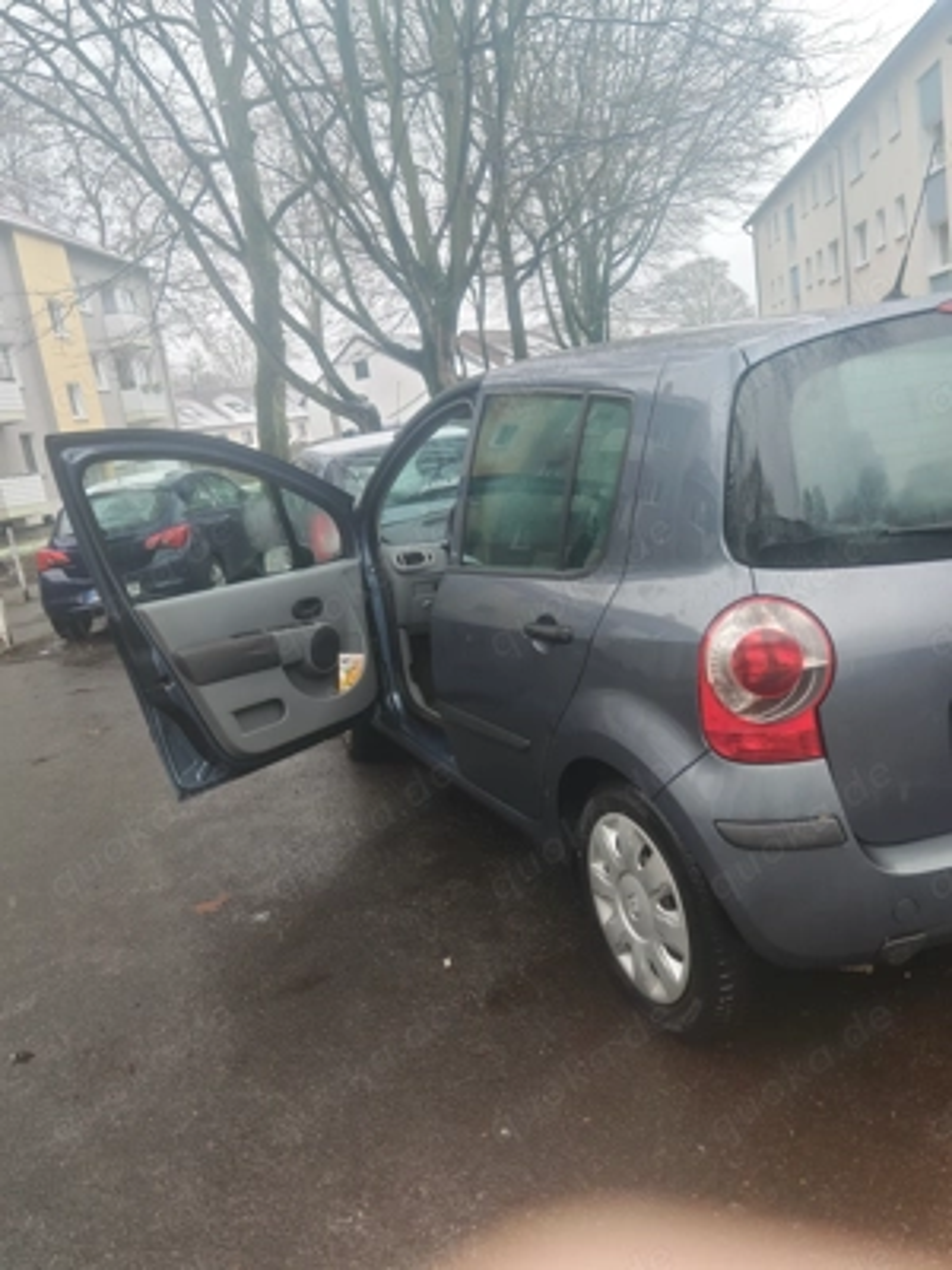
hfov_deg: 51.4
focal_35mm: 27
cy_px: 635
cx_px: 476
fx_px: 990
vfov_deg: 65.3
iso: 50
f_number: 1.9
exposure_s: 1/140
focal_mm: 6.67
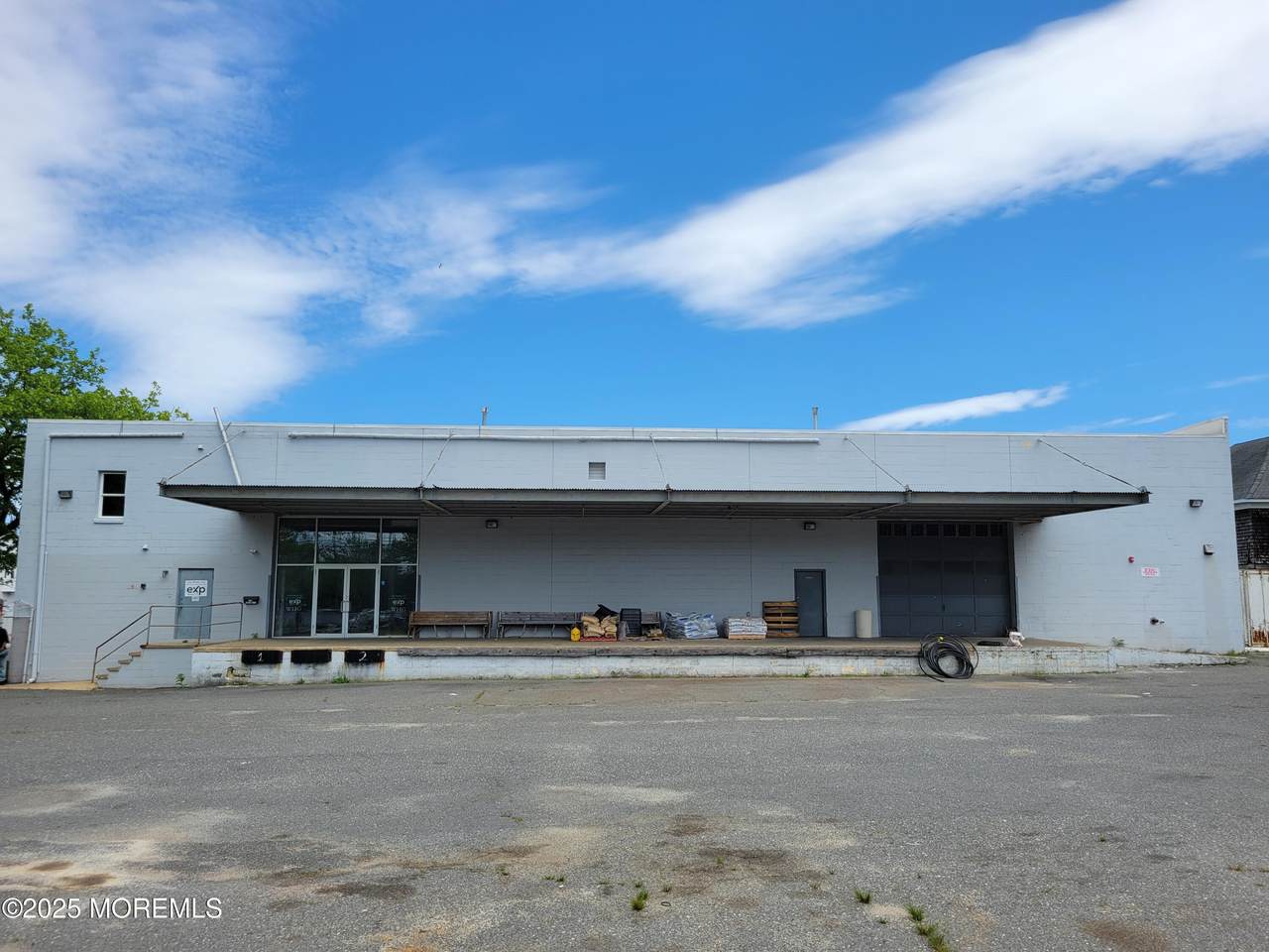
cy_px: 476
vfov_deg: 53.1
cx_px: 634
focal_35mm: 26
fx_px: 953
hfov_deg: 67.3
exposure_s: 1/2339
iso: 40
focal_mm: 5.4
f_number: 1.8
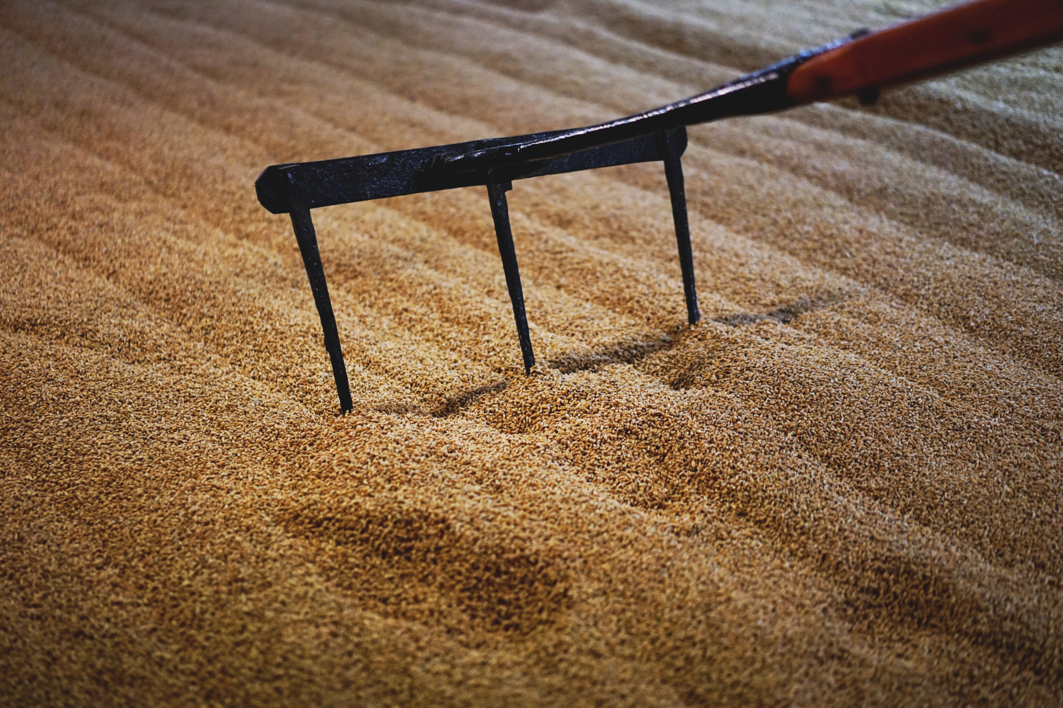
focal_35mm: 55
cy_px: 354
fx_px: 1624
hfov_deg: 36.2
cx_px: 532
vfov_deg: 24.6
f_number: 1.8
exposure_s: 1/640
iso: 1600
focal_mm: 55
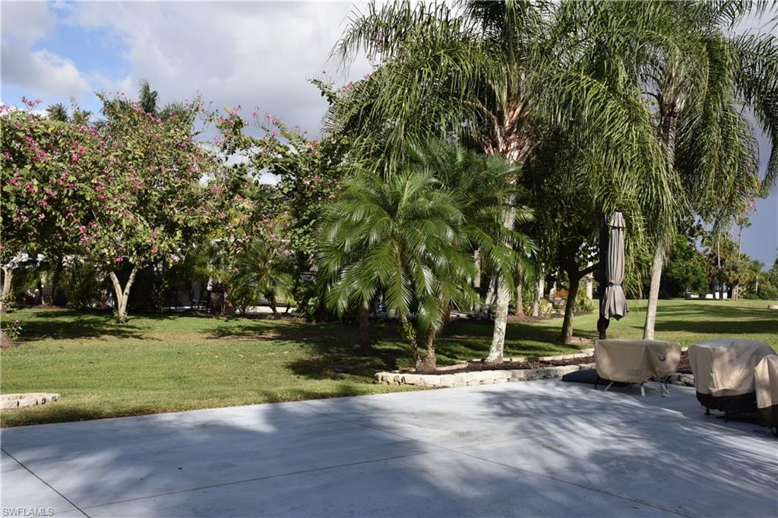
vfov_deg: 37.8
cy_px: 259
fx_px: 756
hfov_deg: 54.4
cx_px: 389
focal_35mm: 35
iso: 1250
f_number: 14
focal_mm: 35
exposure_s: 1/800
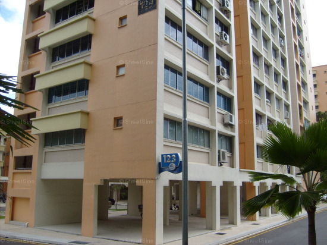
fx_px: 330
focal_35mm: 35
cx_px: 164
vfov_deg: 40.7
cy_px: 122
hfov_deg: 52.6
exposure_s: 1/180
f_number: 7.1
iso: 80
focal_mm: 5.8
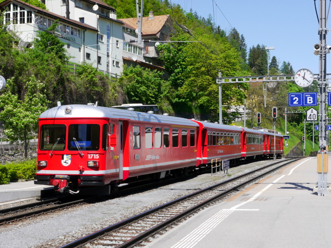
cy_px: 140
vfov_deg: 21.9
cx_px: 145
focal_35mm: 67
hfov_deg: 28.9
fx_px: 641
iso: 160
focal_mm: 29
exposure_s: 1/320
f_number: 9
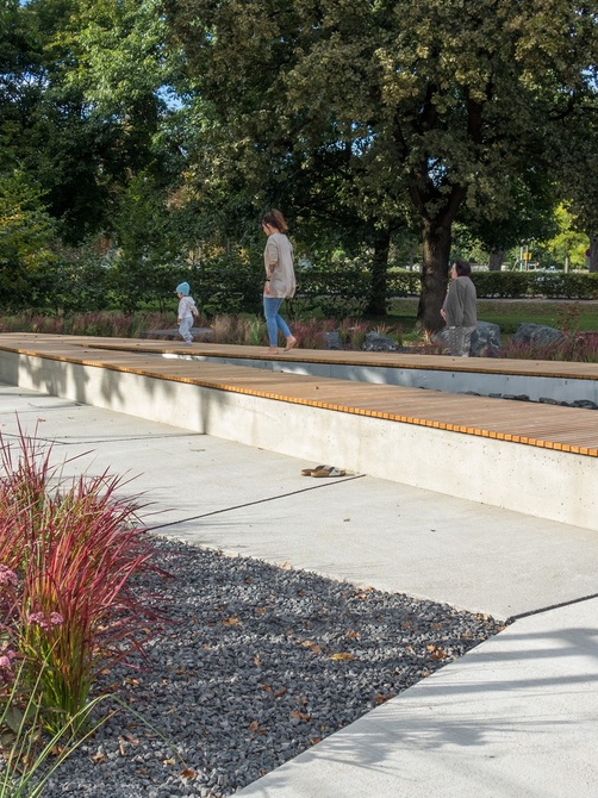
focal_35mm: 45
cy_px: 361
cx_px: 244
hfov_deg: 32.1
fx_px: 1037
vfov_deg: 42.0
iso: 125
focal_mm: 10.4
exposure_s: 1/320
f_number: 5.6
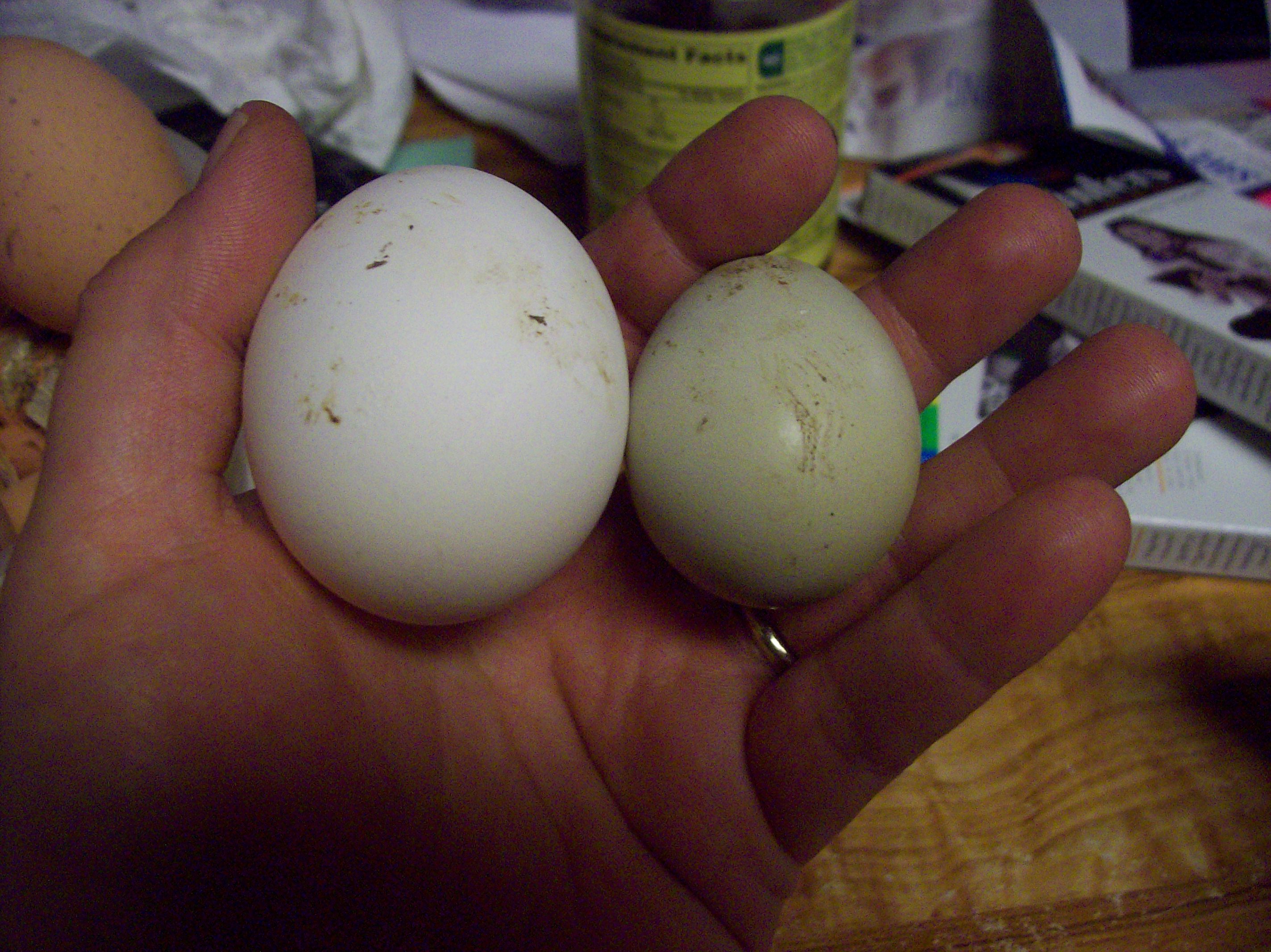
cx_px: 636
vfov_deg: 39.6
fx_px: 1321
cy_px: 476
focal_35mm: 36
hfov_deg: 51.4
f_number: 2.7
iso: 160
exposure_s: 1/8
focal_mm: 6
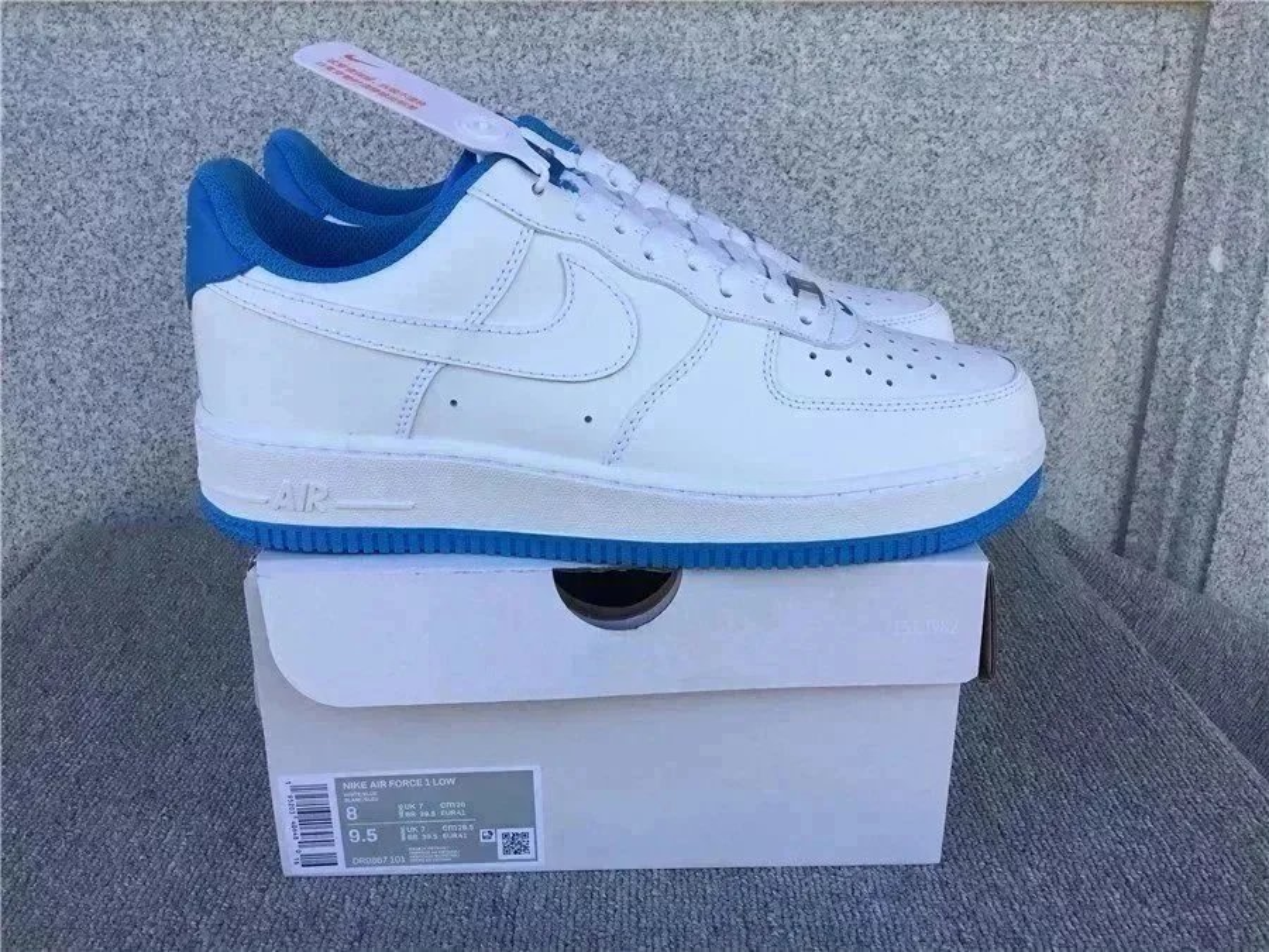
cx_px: 634
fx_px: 1136
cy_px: 476
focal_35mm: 31
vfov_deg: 45.4
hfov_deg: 58.4
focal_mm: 3.3
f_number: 2.4
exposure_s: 1/275
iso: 25
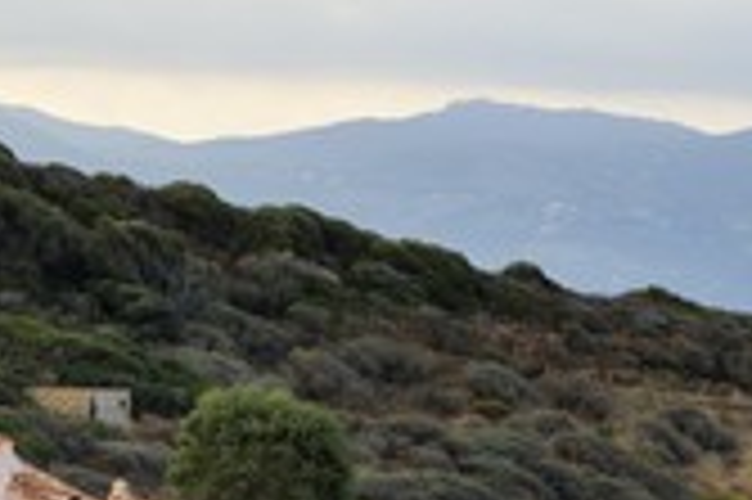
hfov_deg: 5.3
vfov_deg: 3.5
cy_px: 536
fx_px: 8139
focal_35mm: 390
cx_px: 477
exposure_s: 1/250
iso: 200
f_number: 5.6
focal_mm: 155
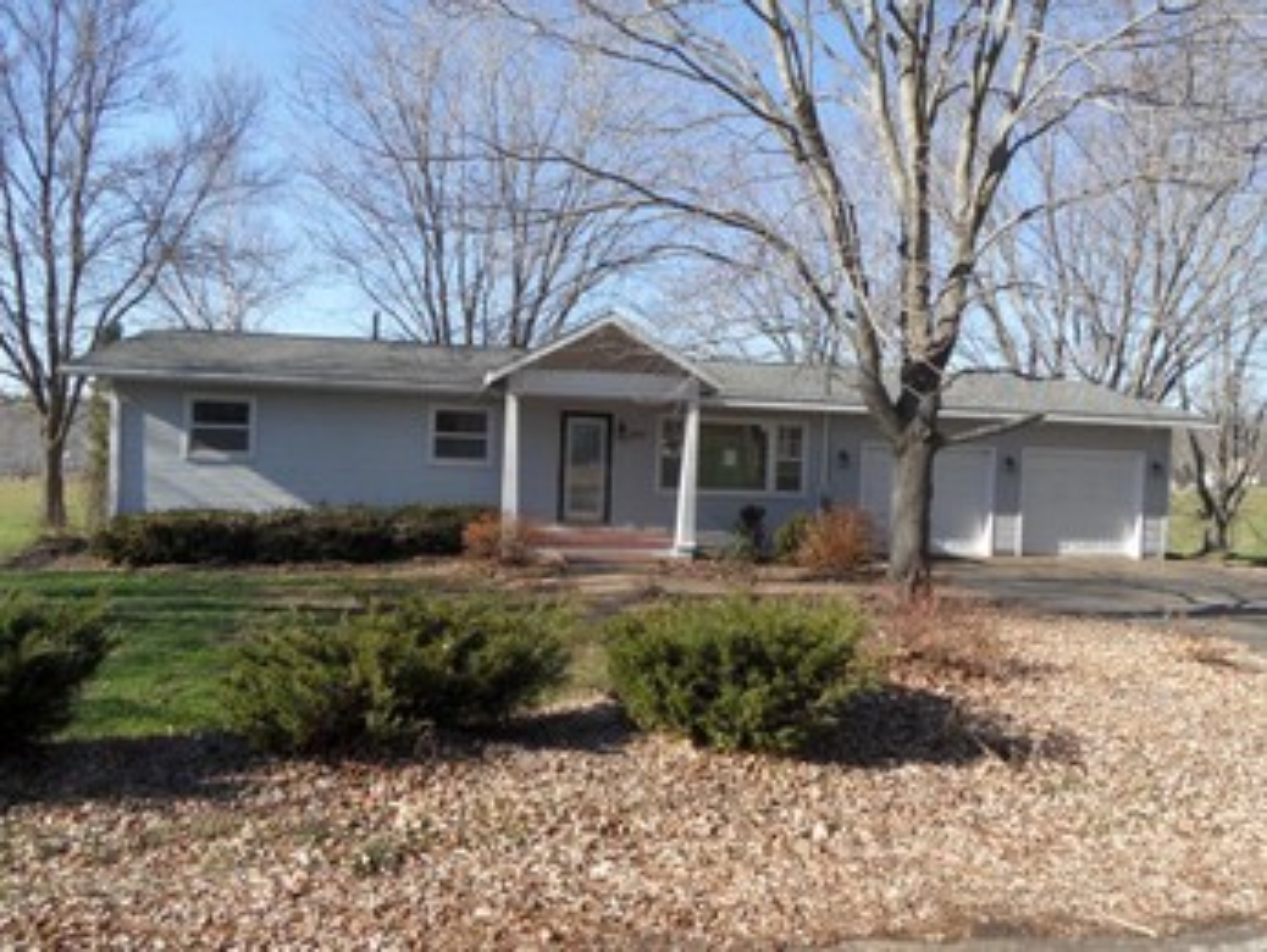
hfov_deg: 71.6
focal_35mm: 24
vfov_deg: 56.9
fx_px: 879
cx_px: 634
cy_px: 476
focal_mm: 3.9
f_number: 4.6
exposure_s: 1/250
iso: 80
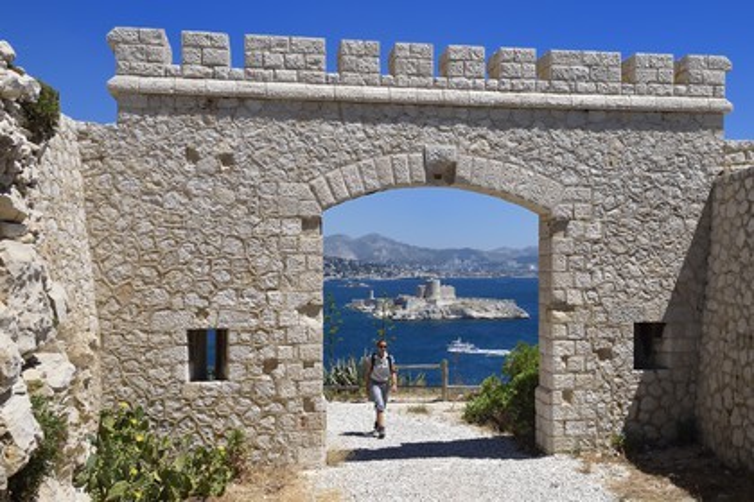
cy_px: 251
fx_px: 733
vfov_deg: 37.9
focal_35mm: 35
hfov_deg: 54.4
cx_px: 377
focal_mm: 35
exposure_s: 1/400
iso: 200
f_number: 11
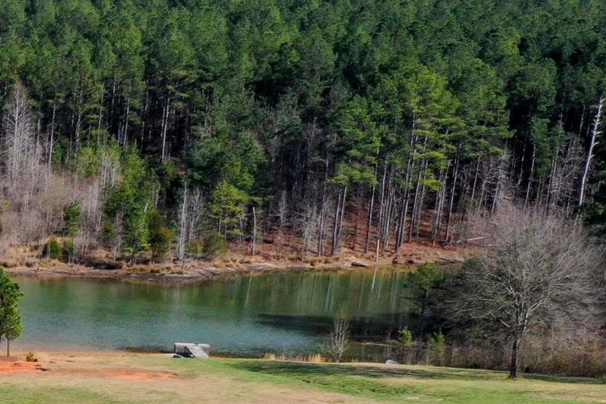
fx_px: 1464
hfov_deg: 20.6
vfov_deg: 15.6
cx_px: -251
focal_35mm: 87
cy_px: 313
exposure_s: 1/500
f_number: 5.6
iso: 100
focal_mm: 10.26
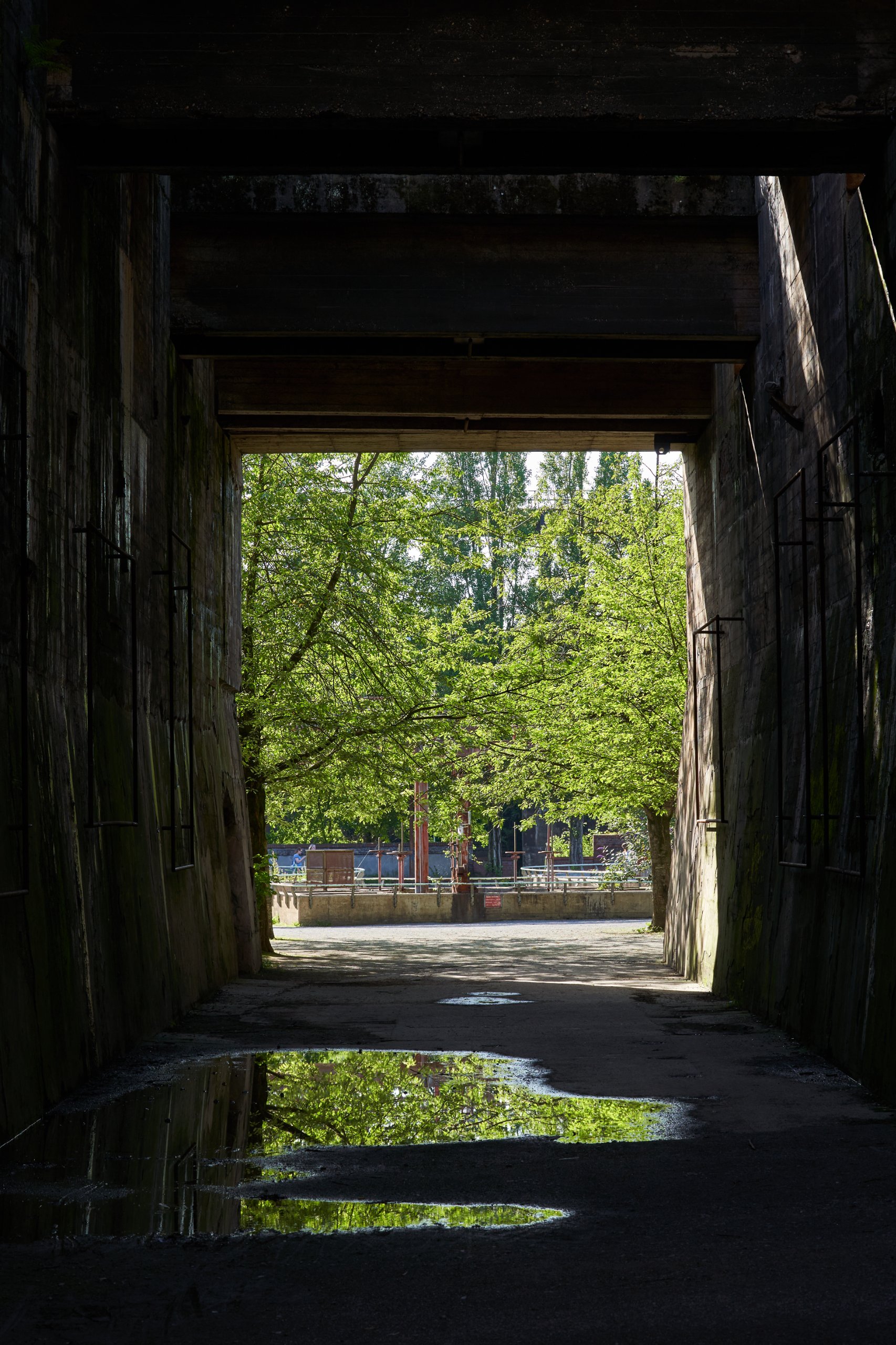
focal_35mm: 80
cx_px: 448
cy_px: 672
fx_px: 2987
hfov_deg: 17.1
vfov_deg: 25.4
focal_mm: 80
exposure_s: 1/160
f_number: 8
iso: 400
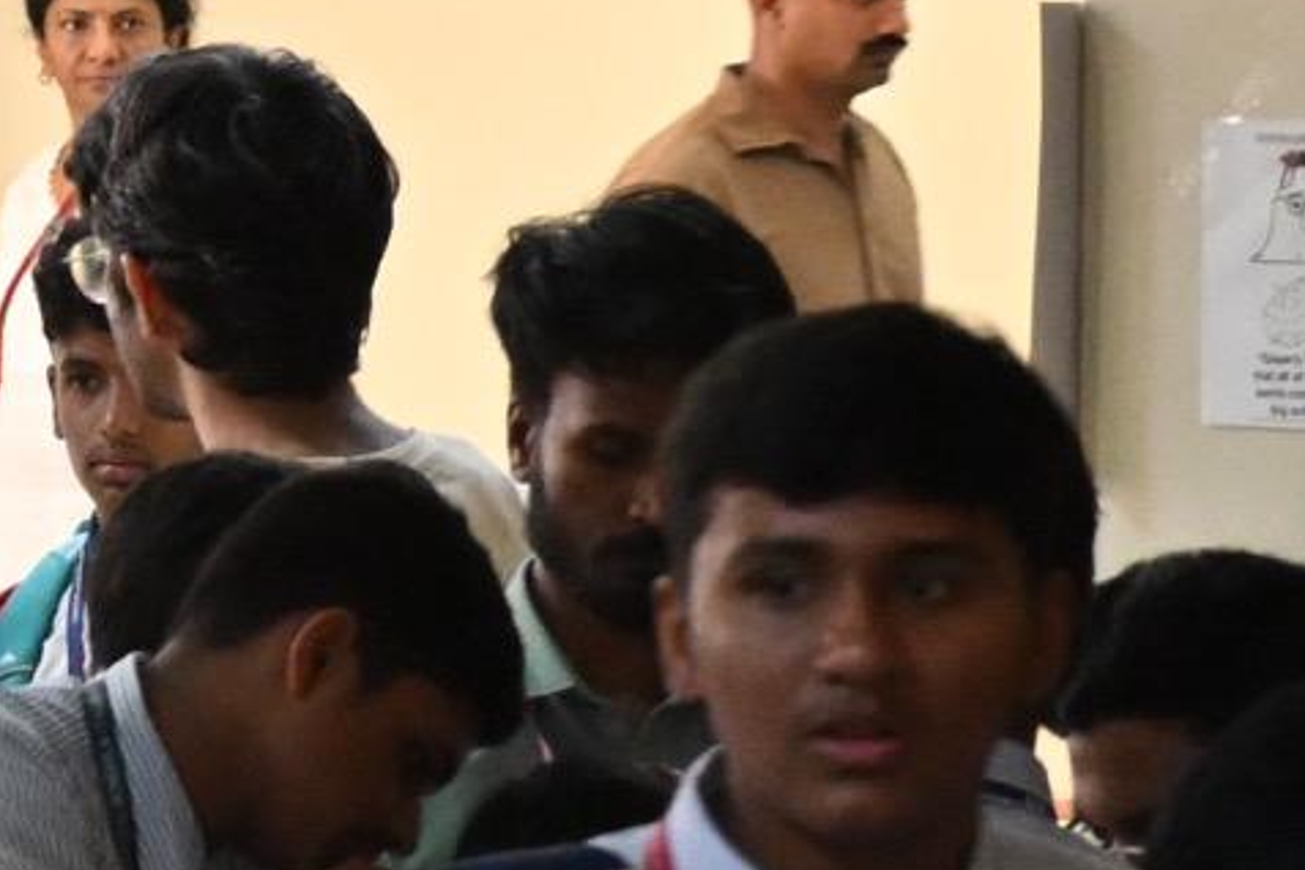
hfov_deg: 5.3
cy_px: 55
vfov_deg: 3.6
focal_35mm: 377
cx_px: -1797
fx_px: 13665
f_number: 5
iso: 3200
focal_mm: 50
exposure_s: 1/80
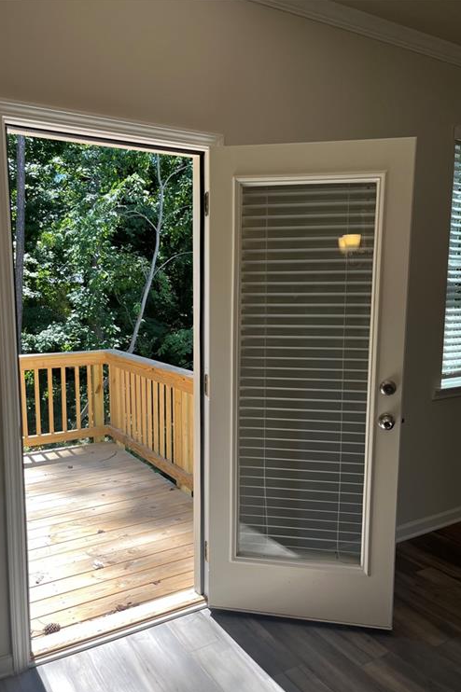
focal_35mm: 28
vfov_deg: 65.5
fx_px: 538
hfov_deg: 46.3
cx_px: 216
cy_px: 353
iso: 50
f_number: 1.6
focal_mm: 5.1
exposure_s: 1/425
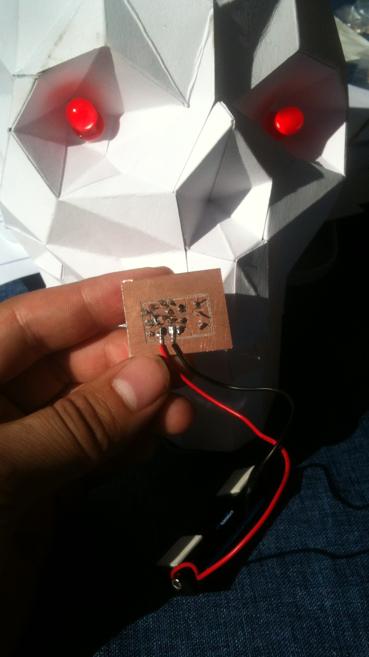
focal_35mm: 39
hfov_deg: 30.4
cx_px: 187
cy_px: 328
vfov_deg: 51.6
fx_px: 678
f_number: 2.8
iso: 64
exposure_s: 1/2127
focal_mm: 3.85
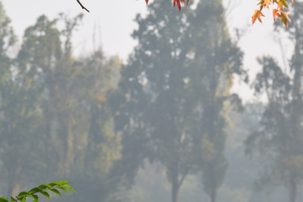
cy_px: 155
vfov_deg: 4.4
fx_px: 2609
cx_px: 176
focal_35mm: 310
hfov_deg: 6.6
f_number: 5.3
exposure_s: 1/125
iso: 125
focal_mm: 80
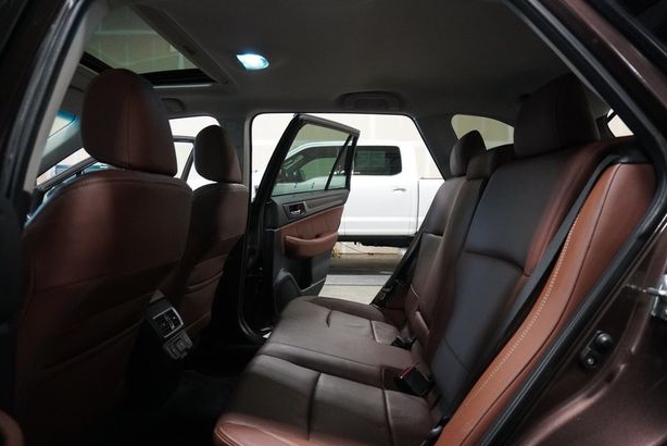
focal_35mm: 25
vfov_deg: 51.3
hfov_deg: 71.5
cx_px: 341
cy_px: 230
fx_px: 463
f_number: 3.5
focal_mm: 16
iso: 5000
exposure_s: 1/160
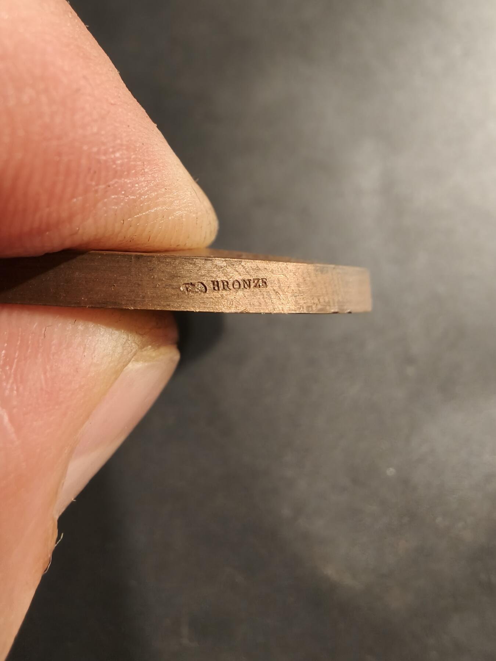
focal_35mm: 23
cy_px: 330
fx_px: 439
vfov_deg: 73.9
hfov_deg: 58.9
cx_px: 248
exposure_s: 1/99.6
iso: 250
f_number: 2
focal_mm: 2.32
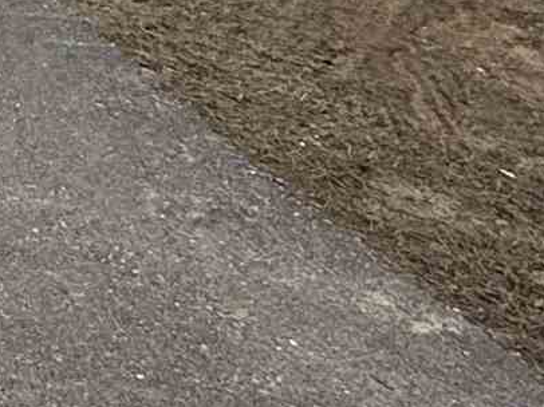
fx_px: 1665
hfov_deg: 13.1
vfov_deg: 10.9
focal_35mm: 106
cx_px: -823
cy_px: -691
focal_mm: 2.22
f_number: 2.2
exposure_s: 1/4425
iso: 50
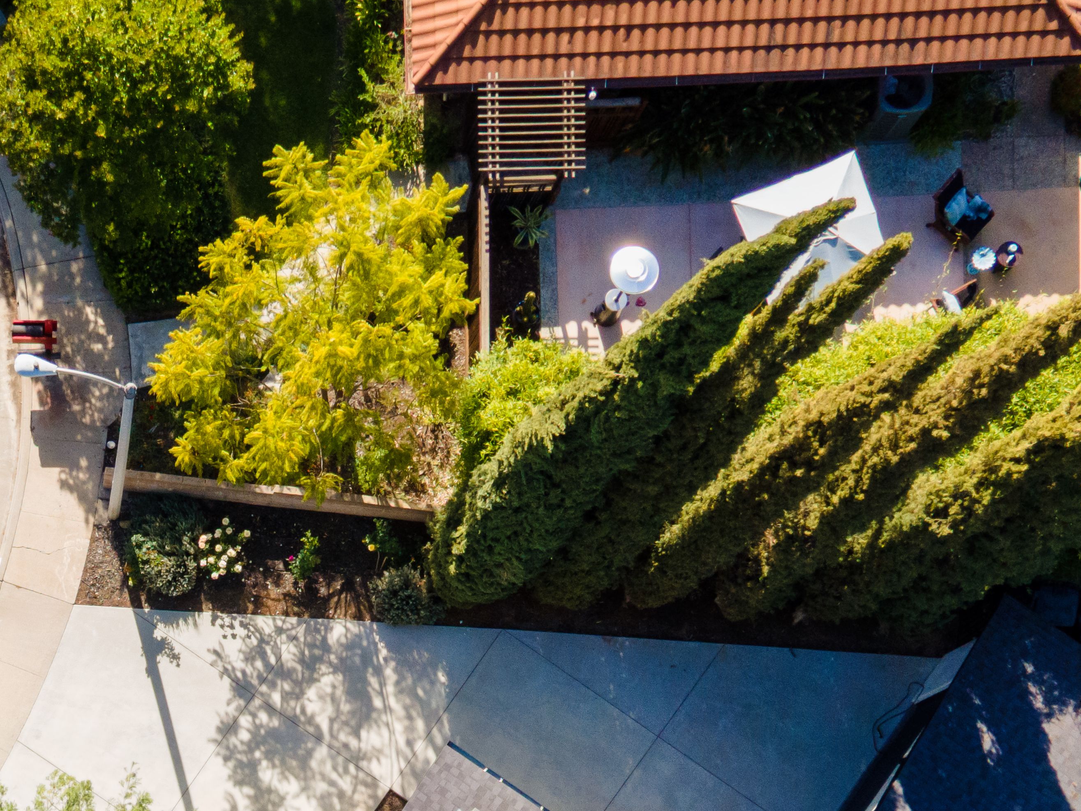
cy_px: 1149
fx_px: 2280
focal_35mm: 73
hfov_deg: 25.4
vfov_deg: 18.3
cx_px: 7
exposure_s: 1/250
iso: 100
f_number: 2.8
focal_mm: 4.5
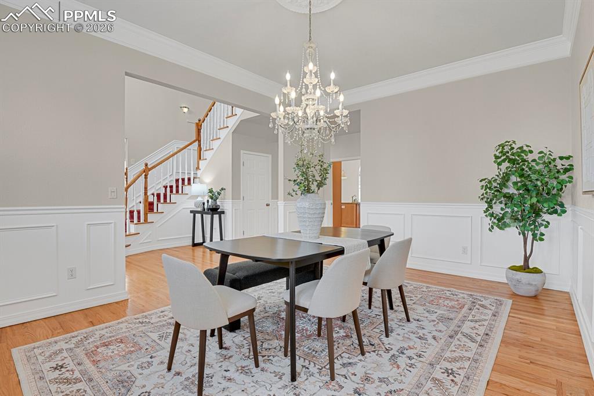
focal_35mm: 17
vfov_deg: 70.4
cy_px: 198
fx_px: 280
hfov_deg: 93.3
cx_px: 297
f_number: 8
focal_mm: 17
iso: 250
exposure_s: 1.6
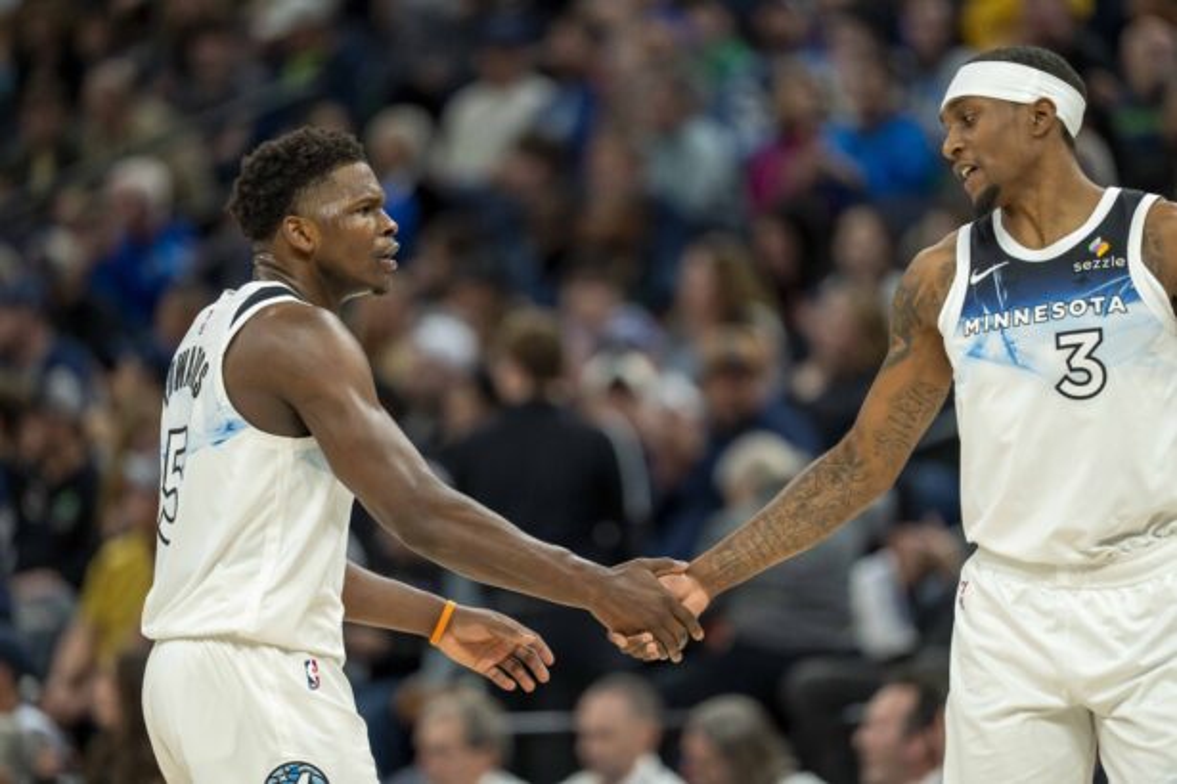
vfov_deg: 4.6
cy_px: 392
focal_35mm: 300
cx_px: 588
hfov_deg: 6.9
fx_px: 9808
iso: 2500
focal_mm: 300
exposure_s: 1/1250
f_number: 2.8
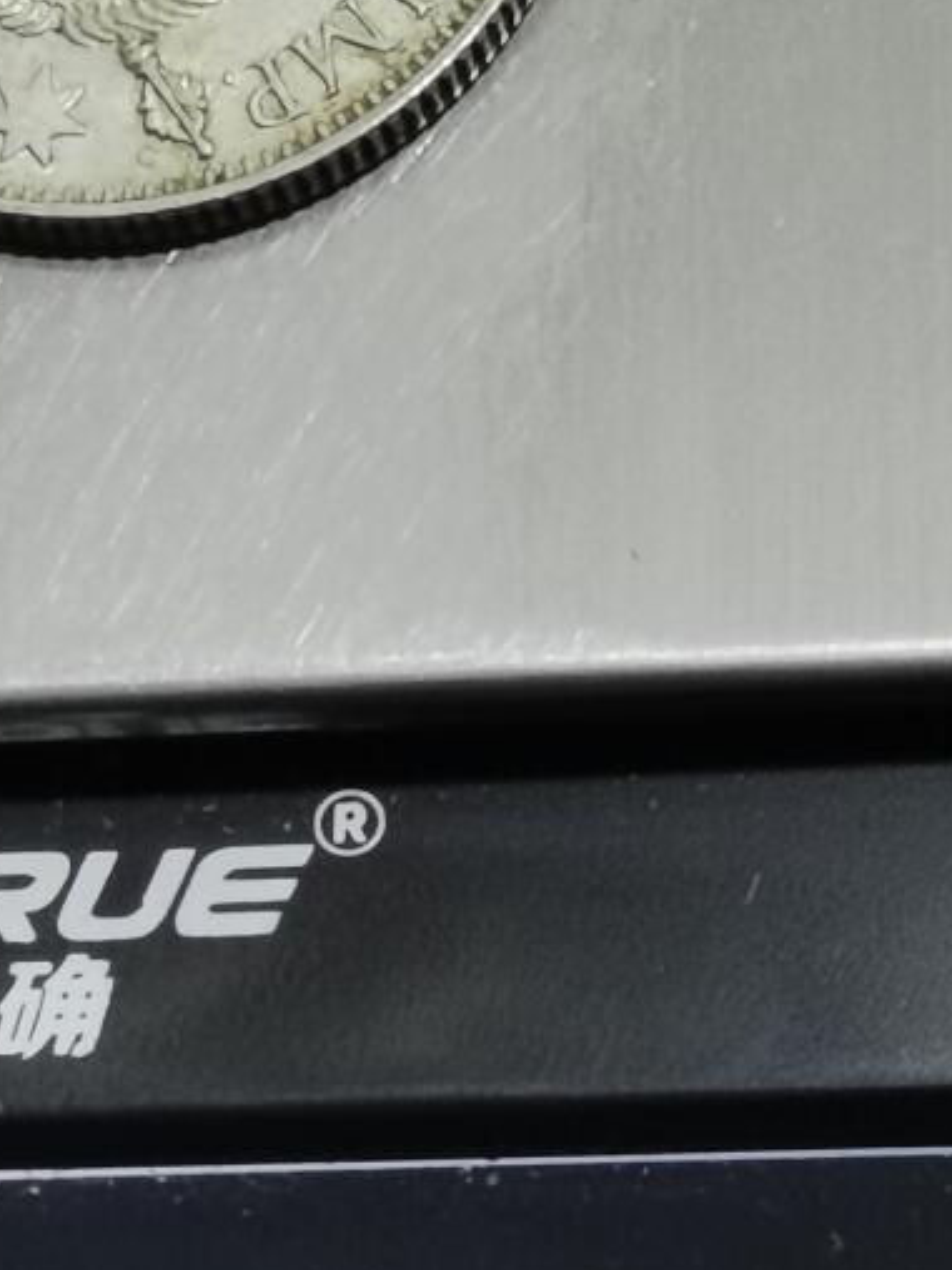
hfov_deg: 7.0
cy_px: -168
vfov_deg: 9.2
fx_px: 7814
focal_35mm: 213
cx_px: 170
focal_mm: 5.58
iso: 100
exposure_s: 1/120
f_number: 1.8
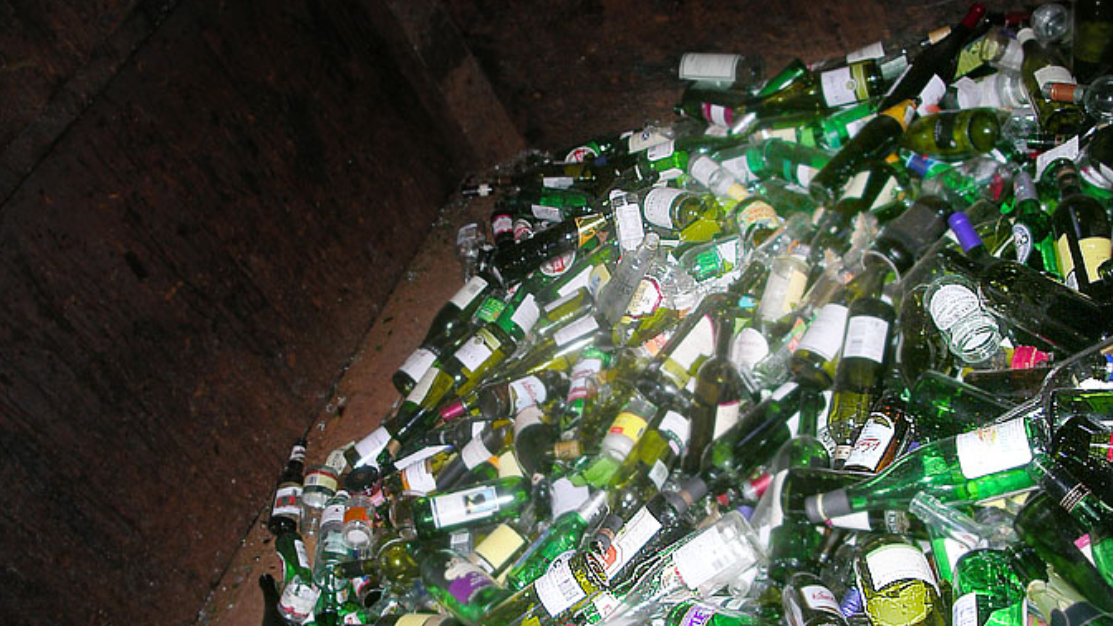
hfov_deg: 48.4
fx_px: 1240
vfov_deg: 28.3
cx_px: 547
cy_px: 370
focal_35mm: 42
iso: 100
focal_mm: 7.8
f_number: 2.8
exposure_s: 1/40
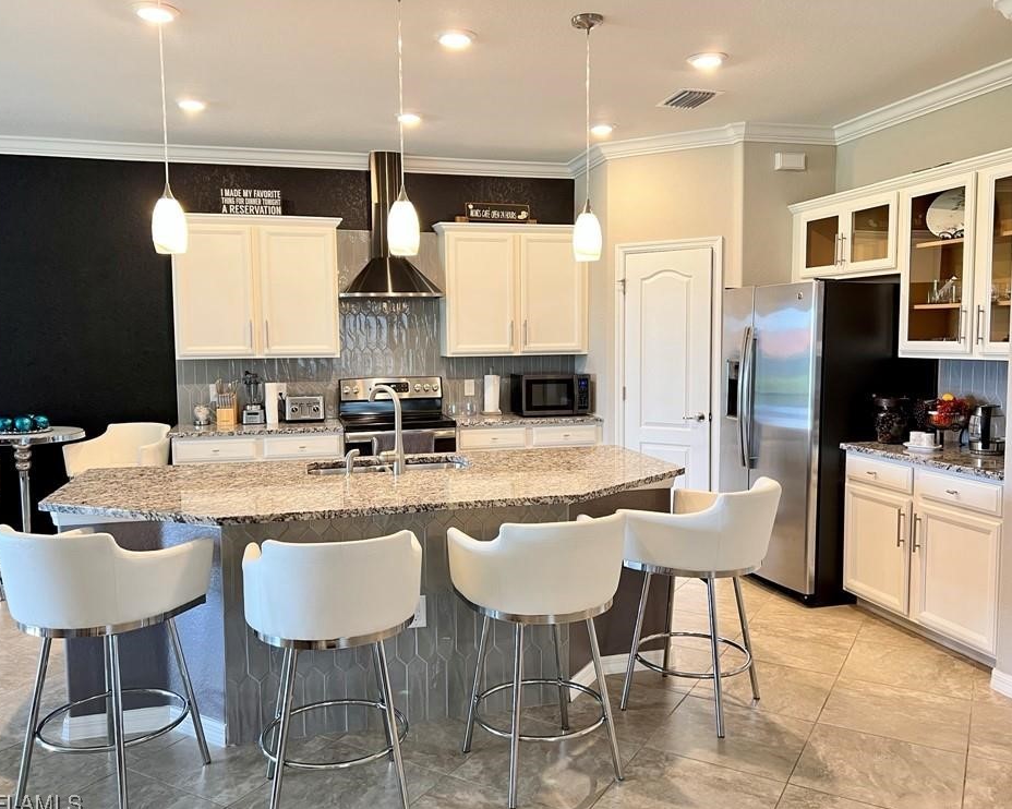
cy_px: 410
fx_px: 838
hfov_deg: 62.2
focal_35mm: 28
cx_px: 507
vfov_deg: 51.5
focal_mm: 5.7
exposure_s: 1/60
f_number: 1.5
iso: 160
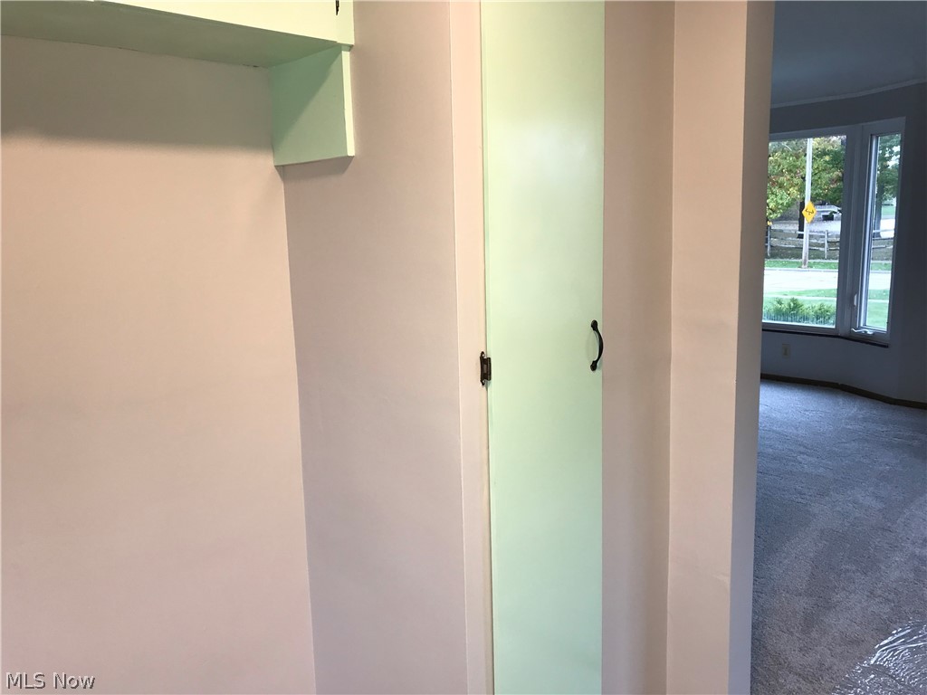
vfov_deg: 49.7
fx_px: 750
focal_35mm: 28
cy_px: 348
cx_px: 464
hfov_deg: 63.4
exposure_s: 1/30
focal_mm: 3.99
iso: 25
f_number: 1.8
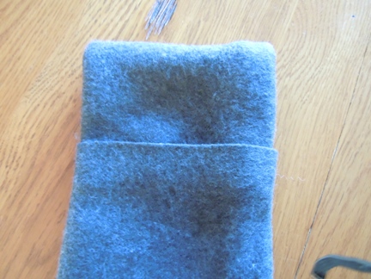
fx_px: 322
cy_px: 140
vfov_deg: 46.8
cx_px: 186
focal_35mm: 30
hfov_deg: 60.0
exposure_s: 1/4
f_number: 3.5
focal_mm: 5.4
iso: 800
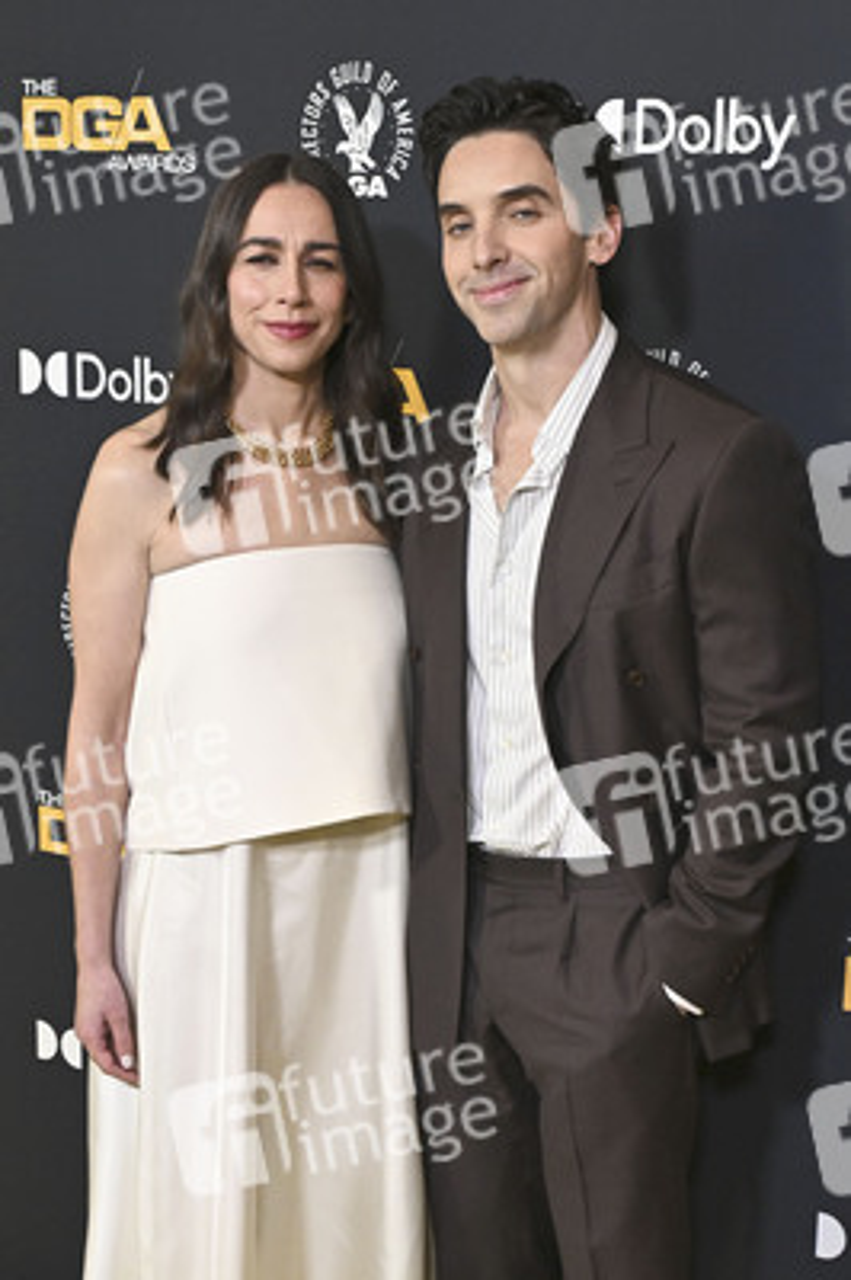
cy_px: 640
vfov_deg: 53.2
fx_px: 1279
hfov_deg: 36.8
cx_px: 426
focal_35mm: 36
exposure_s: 1/320
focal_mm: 36
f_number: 6.3
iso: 2500
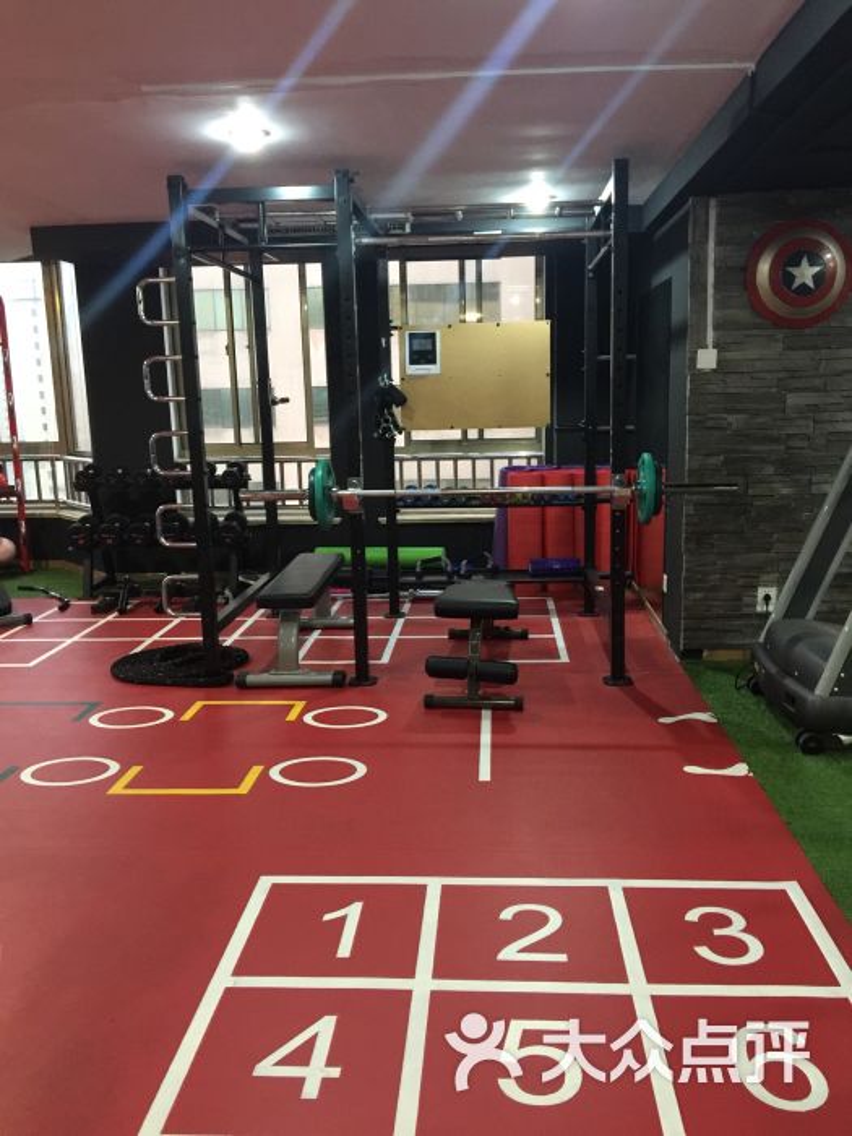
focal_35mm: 29
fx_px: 952
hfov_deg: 48.2
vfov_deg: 61.7
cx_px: 426
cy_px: 568
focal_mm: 4.15
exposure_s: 1/8
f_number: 2.2
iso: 160
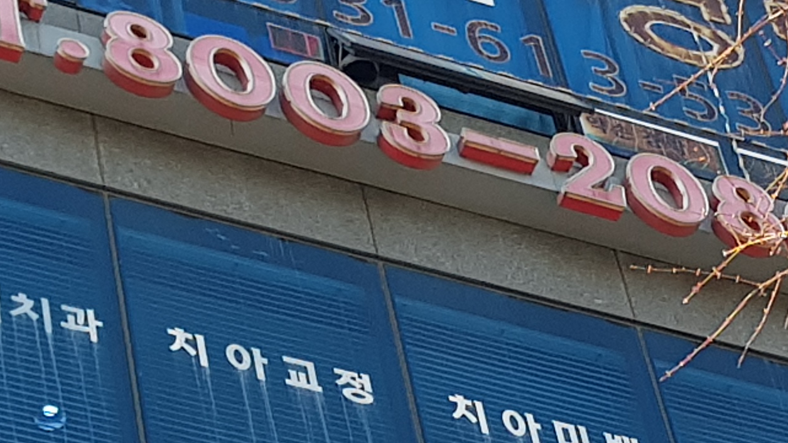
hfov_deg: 23.1
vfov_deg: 12.6
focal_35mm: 91
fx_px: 1901
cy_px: 658
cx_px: 610
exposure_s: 1/590
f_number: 1.7
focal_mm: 4.2
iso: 40
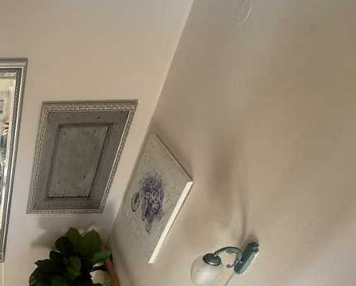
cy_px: 303
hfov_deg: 38.9
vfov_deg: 35.3
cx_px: -49
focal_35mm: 37
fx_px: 390
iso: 250
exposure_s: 1/50
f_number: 2.2
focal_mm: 2.22
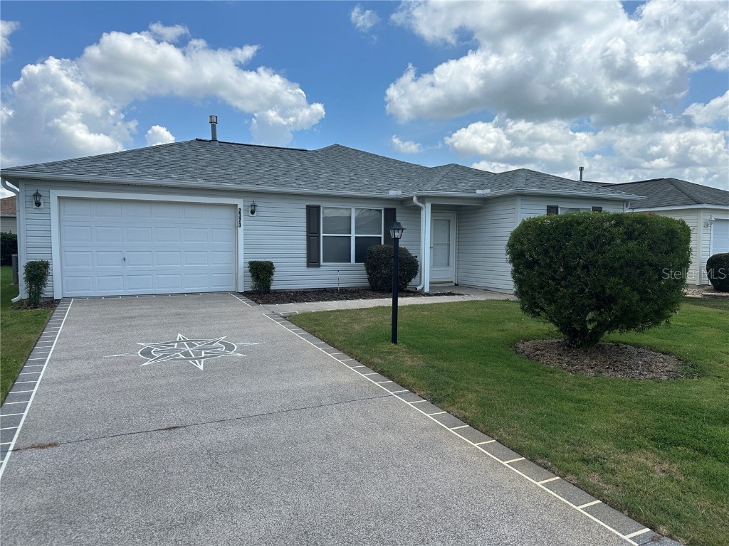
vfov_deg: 56.8
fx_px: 505
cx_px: 364
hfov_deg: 71.6
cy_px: 273
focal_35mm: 24
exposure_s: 1/5000
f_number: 1.78
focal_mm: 6.86
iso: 80
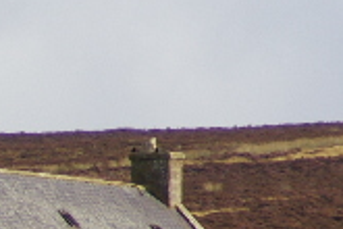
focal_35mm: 2045
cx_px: -410
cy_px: 425
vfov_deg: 0.7
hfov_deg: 1.0
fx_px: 19483
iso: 200
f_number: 8
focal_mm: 300
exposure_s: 1/500
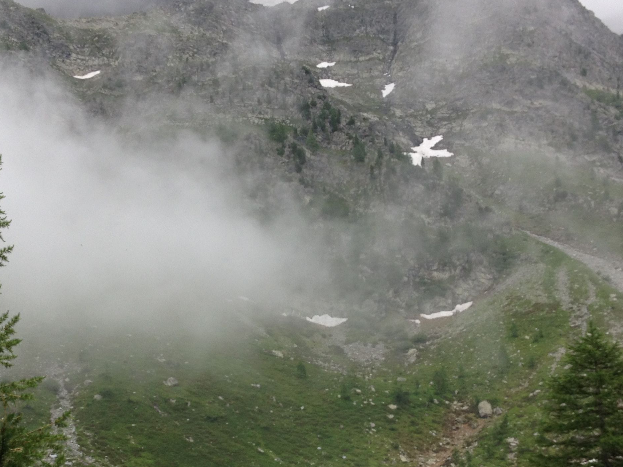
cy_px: 319
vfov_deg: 23.9
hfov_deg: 31.7
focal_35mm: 61
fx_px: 1098
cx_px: 291
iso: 50
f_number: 2.4
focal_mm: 4.28
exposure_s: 1/435
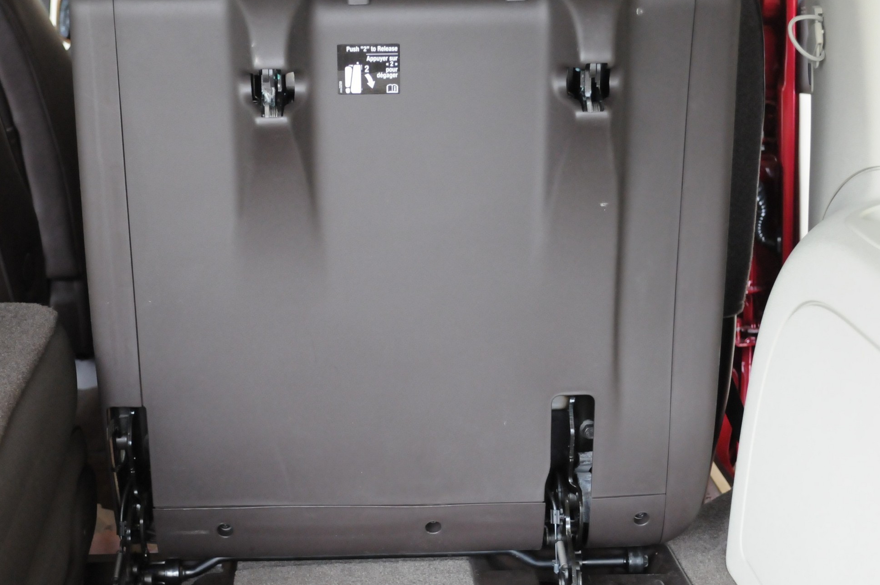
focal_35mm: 66
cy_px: 335
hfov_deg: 30.5
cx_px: 379
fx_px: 1611
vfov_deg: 20.5
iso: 2000
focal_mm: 34
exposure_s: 1/100
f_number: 5
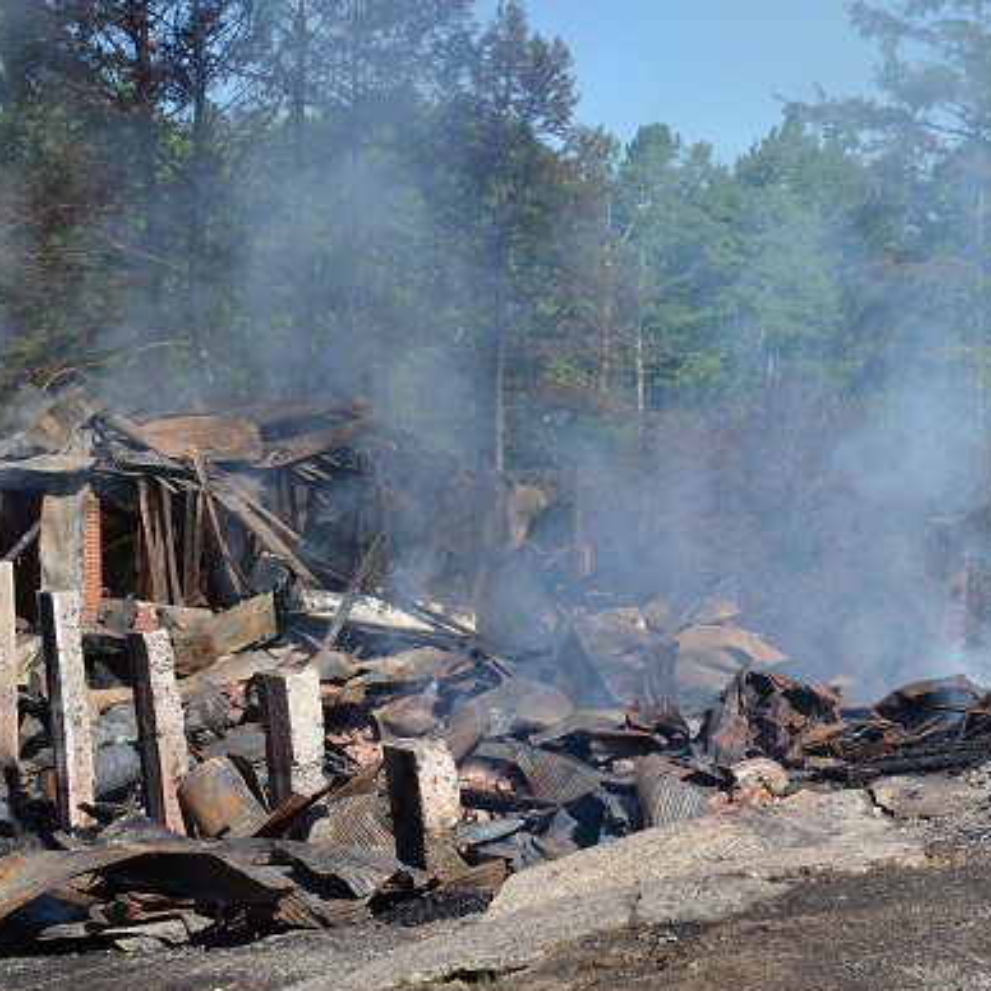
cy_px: 521
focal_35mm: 52
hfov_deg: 32.7
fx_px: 1684
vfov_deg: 32.8
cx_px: 582
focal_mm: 24
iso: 140
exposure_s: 1/250
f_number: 8
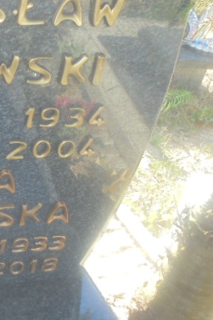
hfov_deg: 21.0
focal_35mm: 60
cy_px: 157
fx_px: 533
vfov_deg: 33.4
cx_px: -48
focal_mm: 6.1
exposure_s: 1/80
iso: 100
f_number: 4
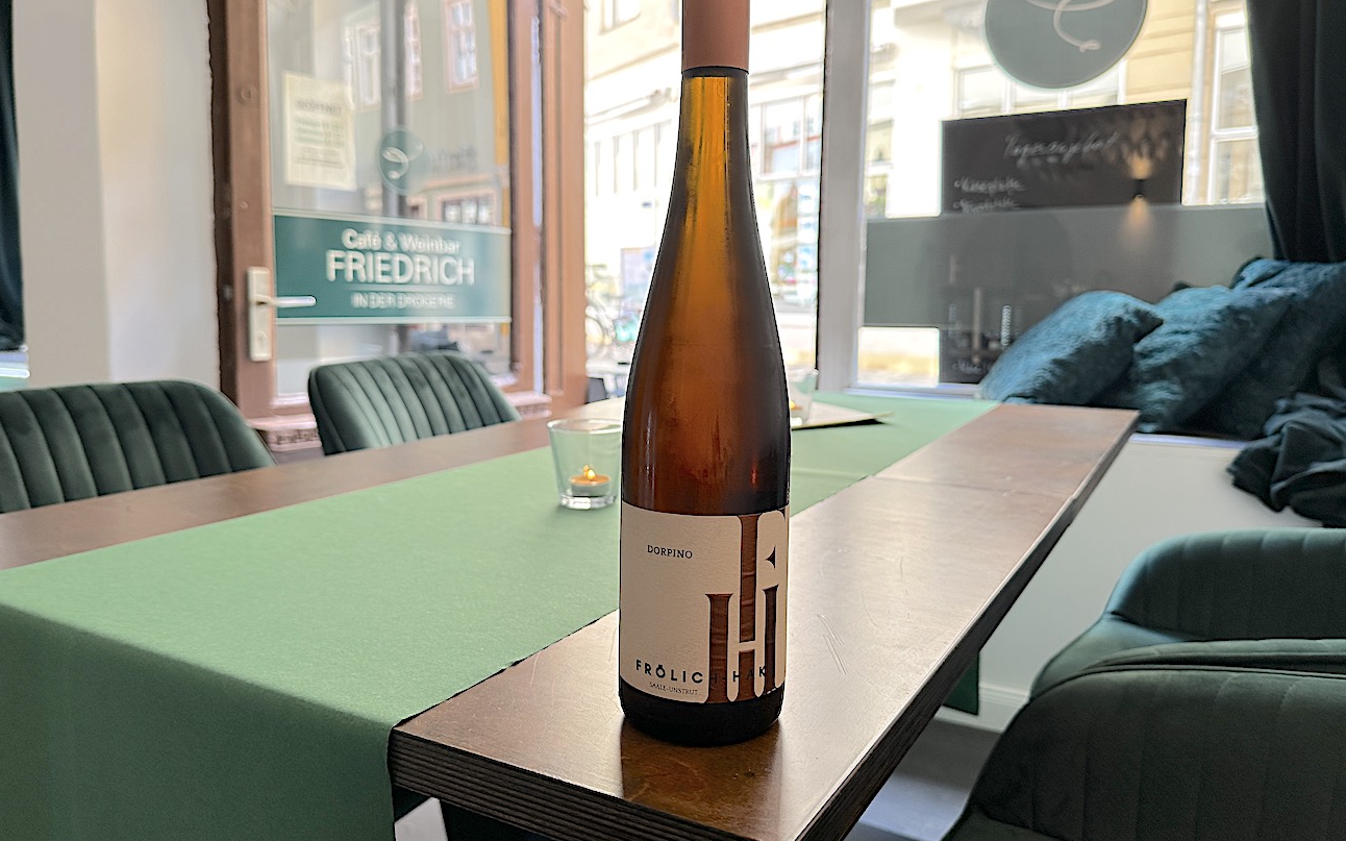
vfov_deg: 47.5
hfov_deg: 70.4
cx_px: 666
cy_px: 379
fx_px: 954
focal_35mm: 26
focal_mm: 6.86
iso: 125
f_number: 1.78
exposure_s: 1/121
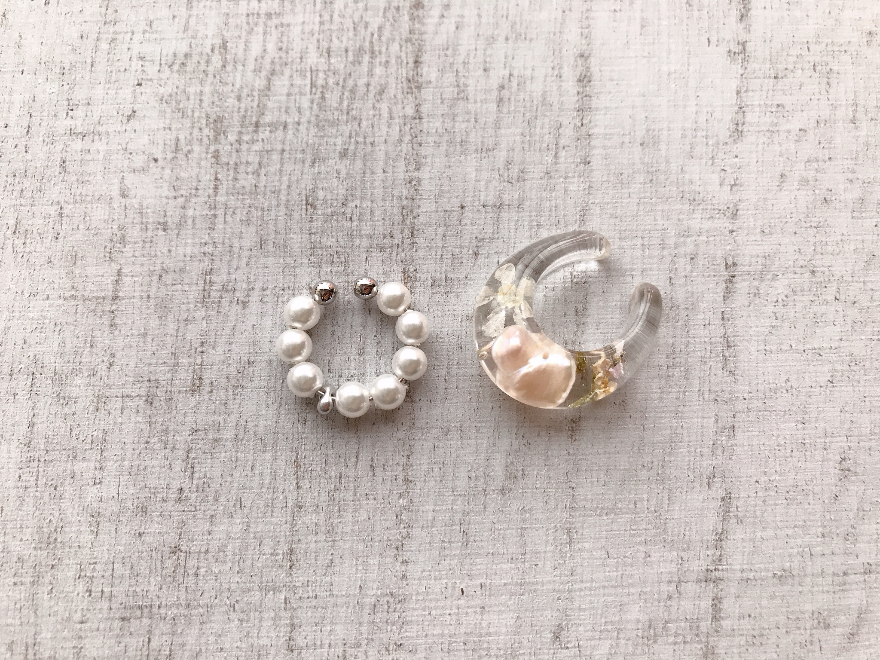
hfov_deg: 63.4
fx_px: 712
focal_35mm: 28
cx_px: 440
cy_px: 330
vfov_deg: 49.7
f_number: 1.8
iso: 32
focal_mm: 3.99
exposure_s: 1/30
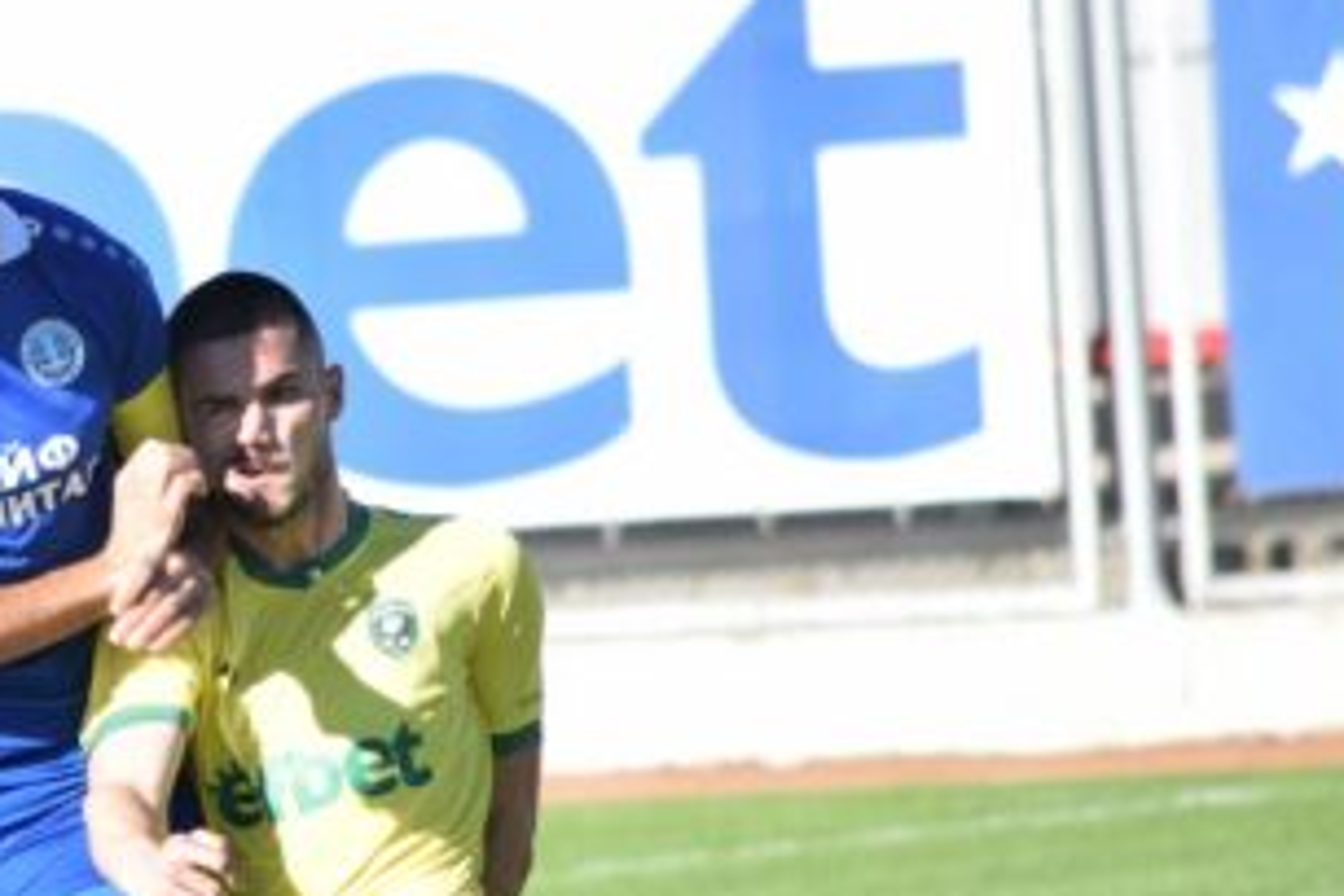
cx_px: -101
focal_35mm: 1024
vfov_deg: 1.3
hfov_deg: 2.0
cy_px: 611
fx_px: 38226
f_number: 5.6
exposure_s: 1/800
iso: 400
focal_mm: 300
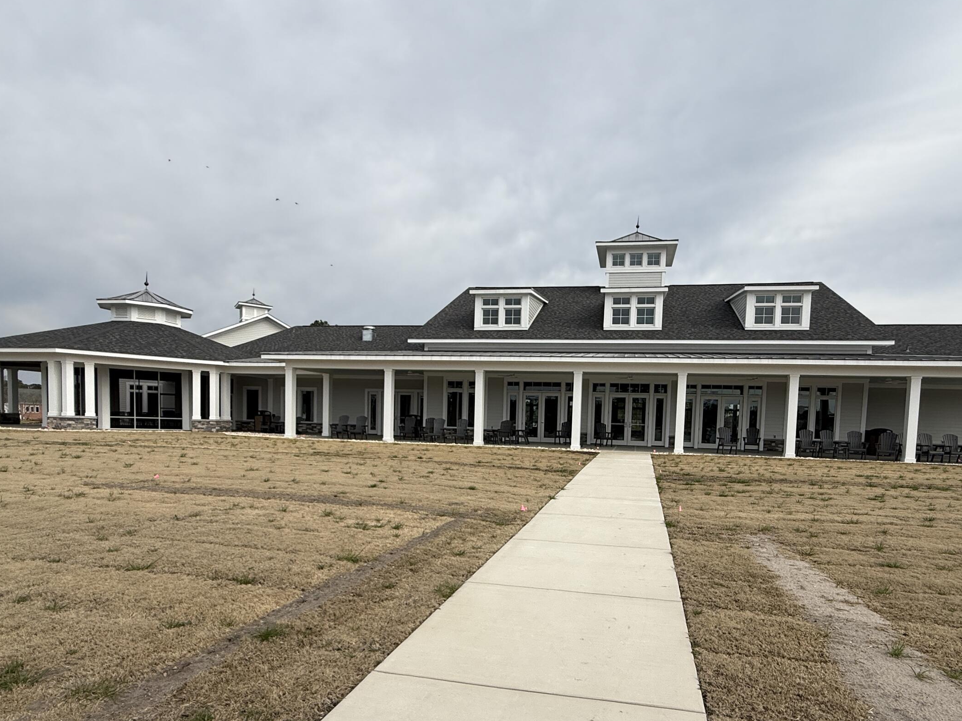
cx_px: 531
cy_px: 457
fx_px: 556
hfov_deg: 81.5
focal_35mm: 20
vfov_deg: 64.9
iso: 50
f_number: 2.2
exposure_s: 1/2410
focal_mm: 2.22
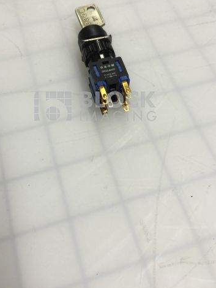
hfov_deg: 38.6
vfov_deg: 49.6
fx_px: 308
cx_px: 95
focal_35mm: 37
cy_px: 107
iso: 32
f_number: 2.2
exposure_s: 1/30
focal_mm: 4.15
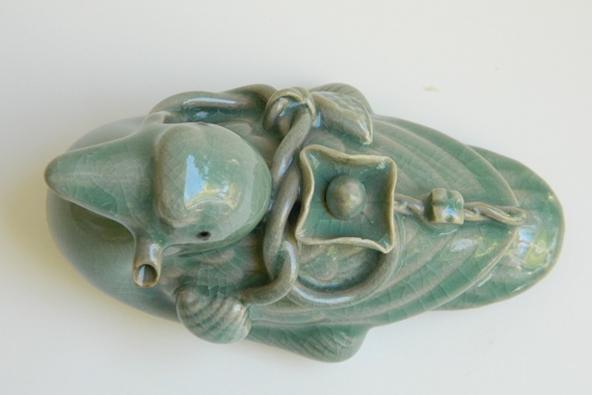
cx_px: 298
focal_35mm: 91
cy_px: 183
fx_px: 1497
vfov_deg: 15.0
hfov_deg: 22.4
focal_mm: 15.1
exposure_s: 1/60
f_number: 4.2
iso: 280
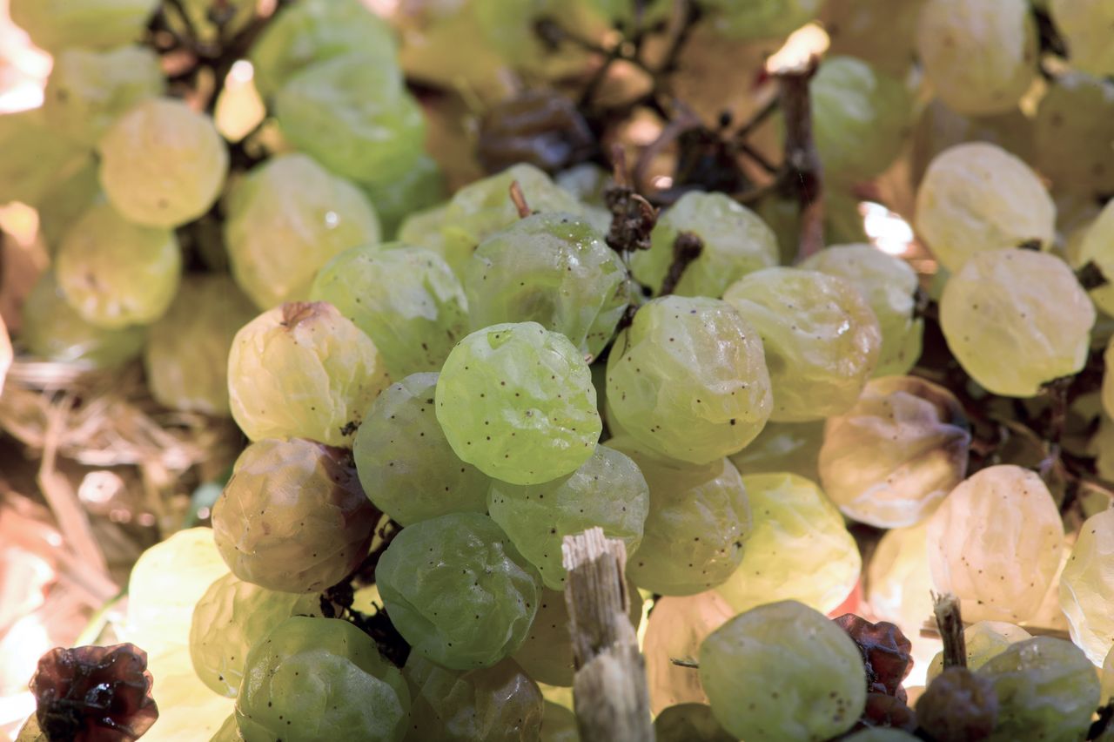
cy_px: 371
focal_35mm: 105
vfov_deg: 13.0
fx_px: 3247
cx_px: 557
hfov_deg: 19.5
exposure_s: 1/250
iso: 400
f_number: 16
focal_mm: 105
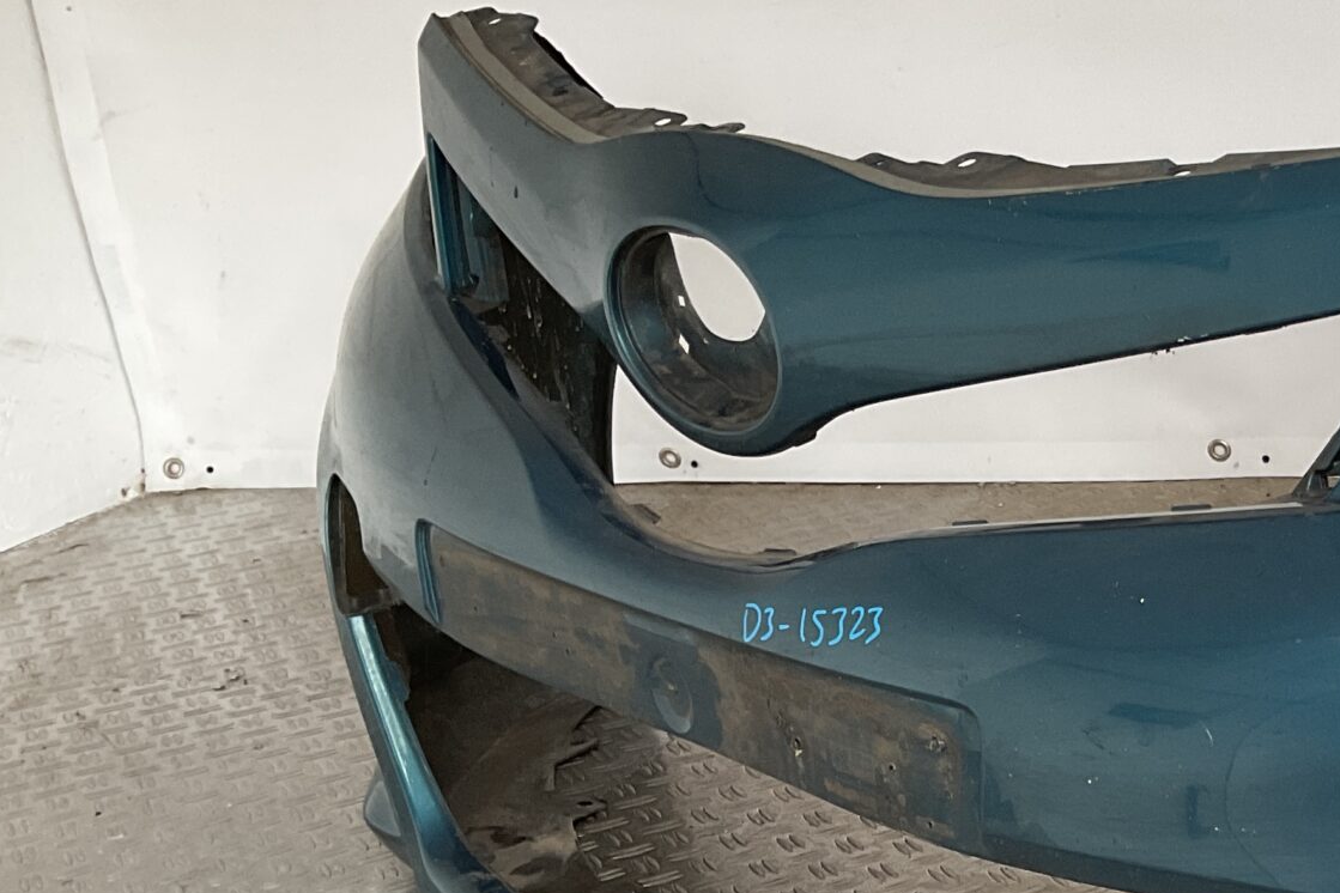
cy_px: 757
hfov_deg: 26.7
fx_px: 2568
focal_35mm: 69
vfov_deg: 19.5
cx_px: 1504
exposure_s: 1/120
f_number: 1.8
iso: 50
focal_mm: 3
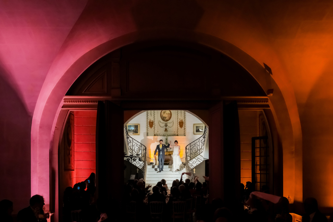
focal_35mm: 35
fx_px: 324
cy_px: 111
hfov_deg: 54.4
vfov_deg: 37.9
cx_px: 166
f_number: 4
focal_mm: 23
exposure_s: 1/320
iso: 2000
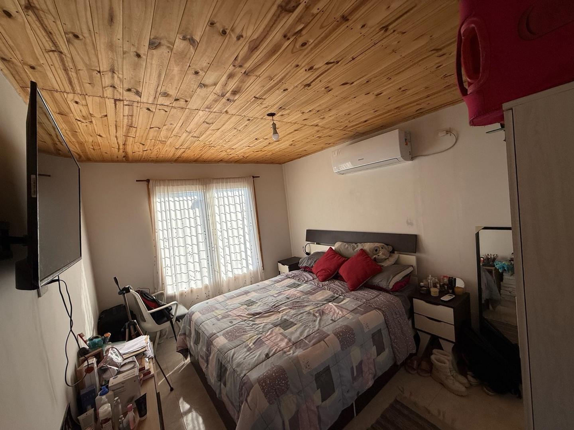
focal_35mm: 14
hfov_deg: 102.1
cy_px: 215
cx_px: 287
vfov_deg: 85.7
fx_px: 232
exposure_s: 1/602
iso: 64
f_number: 2.2
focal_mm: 2.22
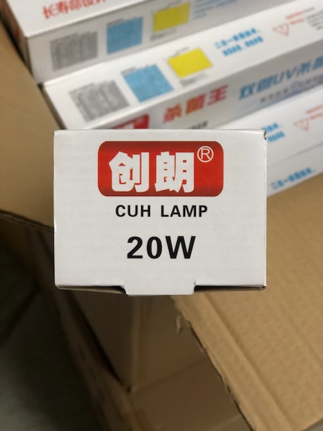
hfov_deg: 25.7
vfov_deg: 33.8
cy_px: 216
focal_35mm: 57
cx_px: 162
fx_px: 709
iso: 40
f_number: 2.8
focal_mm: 6.6
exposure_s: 1/30
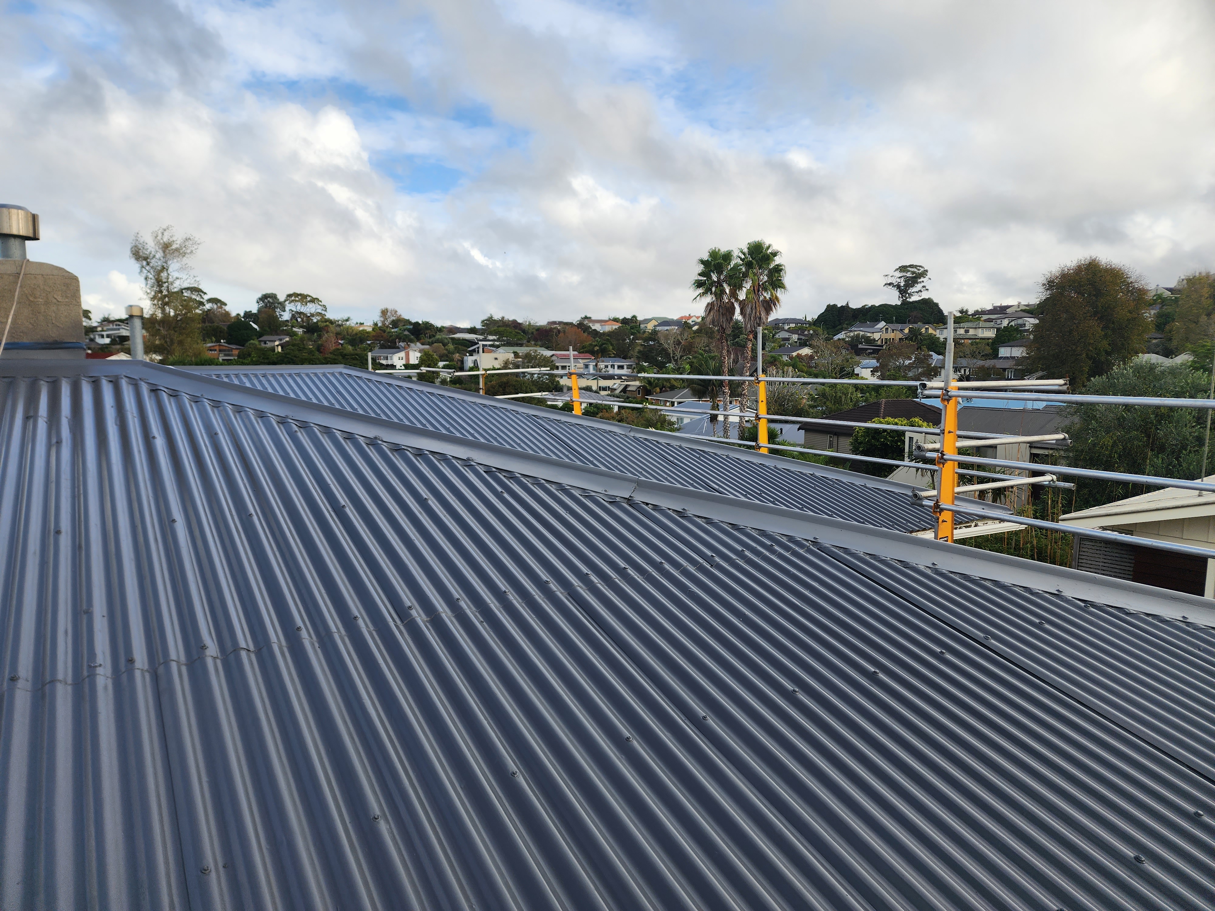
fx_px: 807
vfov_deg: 58.9
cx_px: 608
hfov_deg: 73.9
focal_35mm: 23
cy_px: 456
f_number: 1.8
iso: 12
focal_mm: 6.4
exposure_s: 1/850
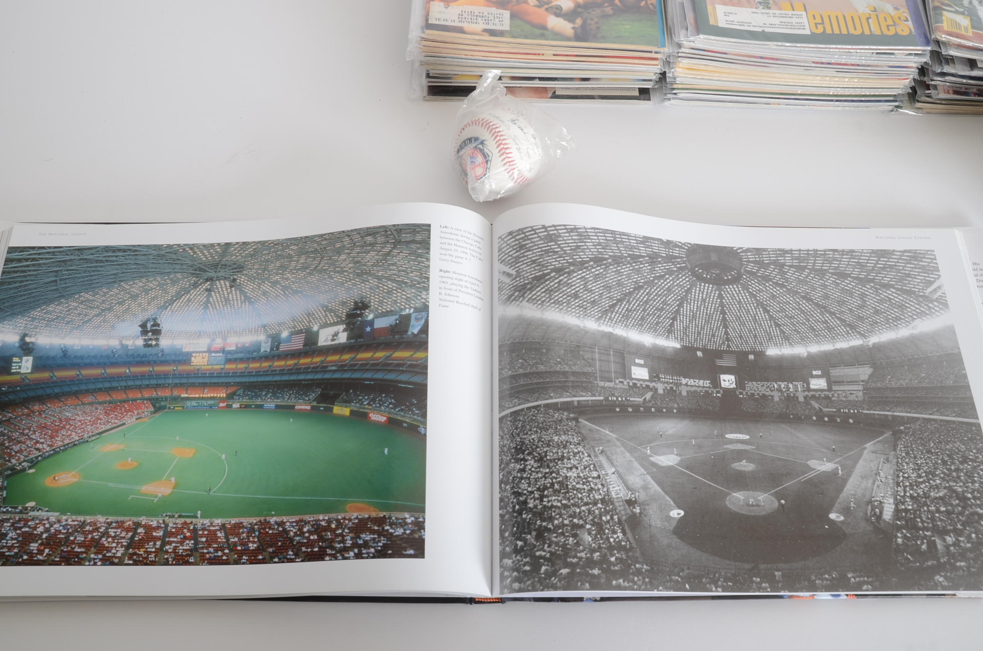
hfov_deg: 59.6
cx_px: 492
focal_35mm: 32
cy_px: 326
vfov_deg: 41.5
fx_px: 858
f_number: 11
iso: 125
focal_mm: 21
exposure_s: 1/160
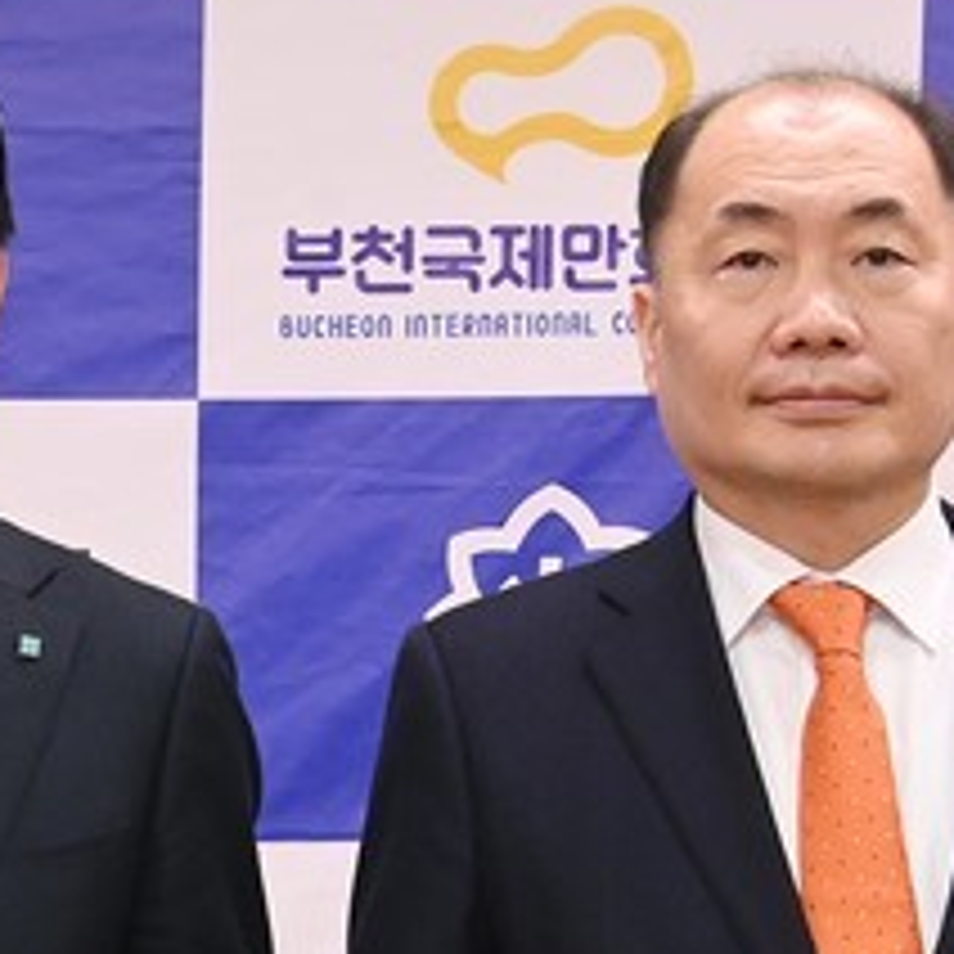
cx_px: -194
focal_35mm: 154
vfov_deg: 11.3
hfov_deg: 11.1
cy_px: 652
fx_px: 4802
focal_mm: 40
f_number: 7.1
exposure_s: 1/100
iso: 2000
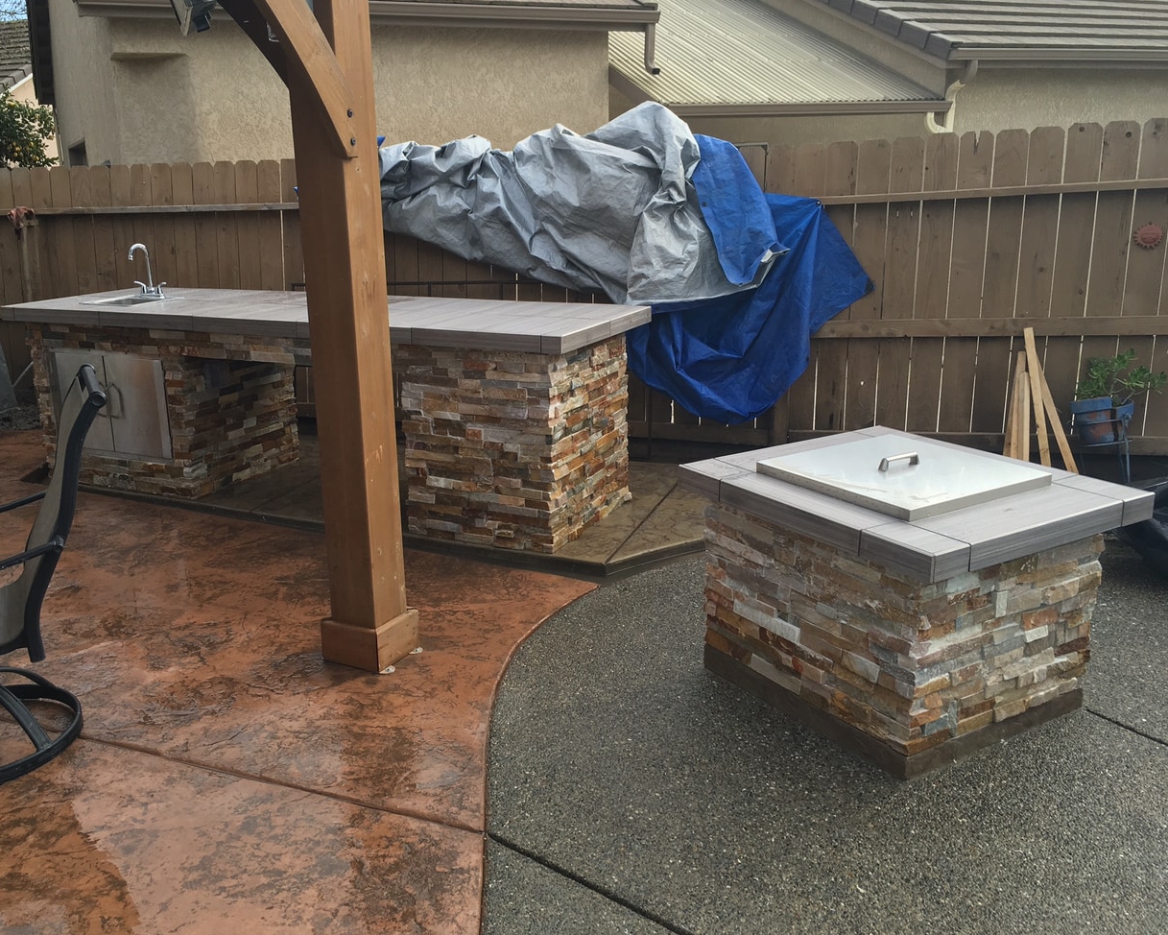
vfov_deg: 47.1
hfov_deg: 57.1
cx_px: 534
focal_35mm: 31
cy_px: 468
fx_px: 1072
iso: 25
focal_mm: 4.15
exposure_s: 1/434
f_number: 2.2
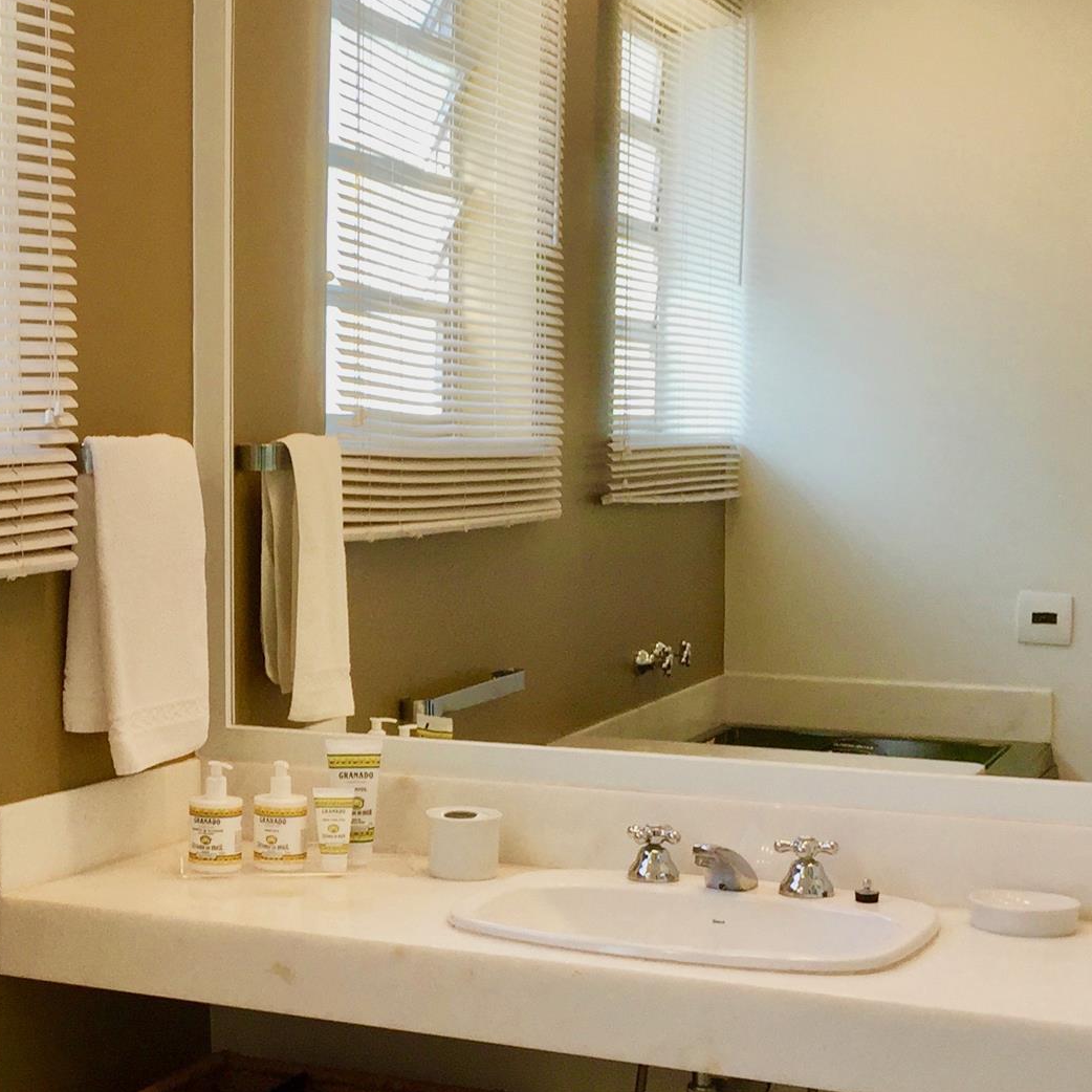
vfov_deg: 28.0
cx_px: 111
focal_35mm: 61
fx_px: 2177
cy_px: 695
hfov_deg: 27.2
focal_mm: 4.15
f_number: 2.2
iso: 50
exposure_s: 1/120
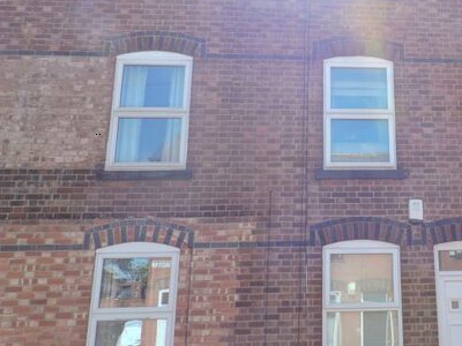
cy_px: 168
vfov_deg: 34.3
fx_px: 561
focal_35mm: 42
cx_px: 394
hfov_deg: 42.0
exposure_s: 1/400
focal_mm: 4.3
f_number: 3
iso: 100
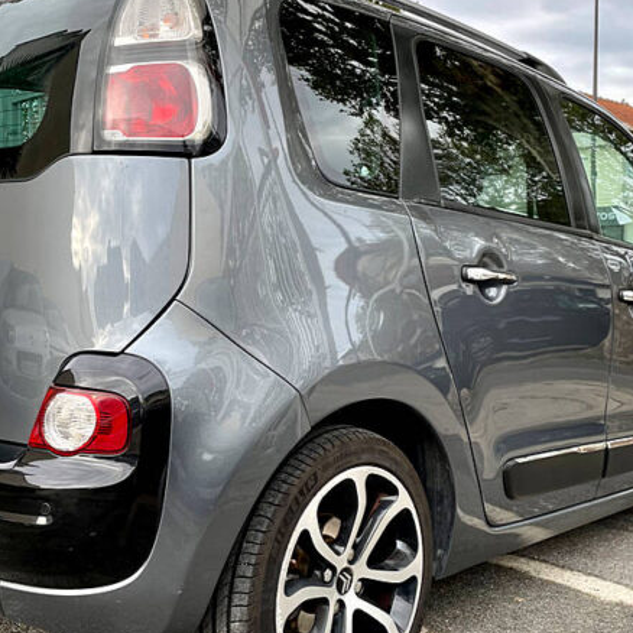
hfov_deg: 40.0
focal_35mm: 42
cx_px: 299
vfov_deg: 40.0
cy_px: 324
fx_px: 869
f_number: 1.6
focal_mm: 4.2
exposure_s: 1/131
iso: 32
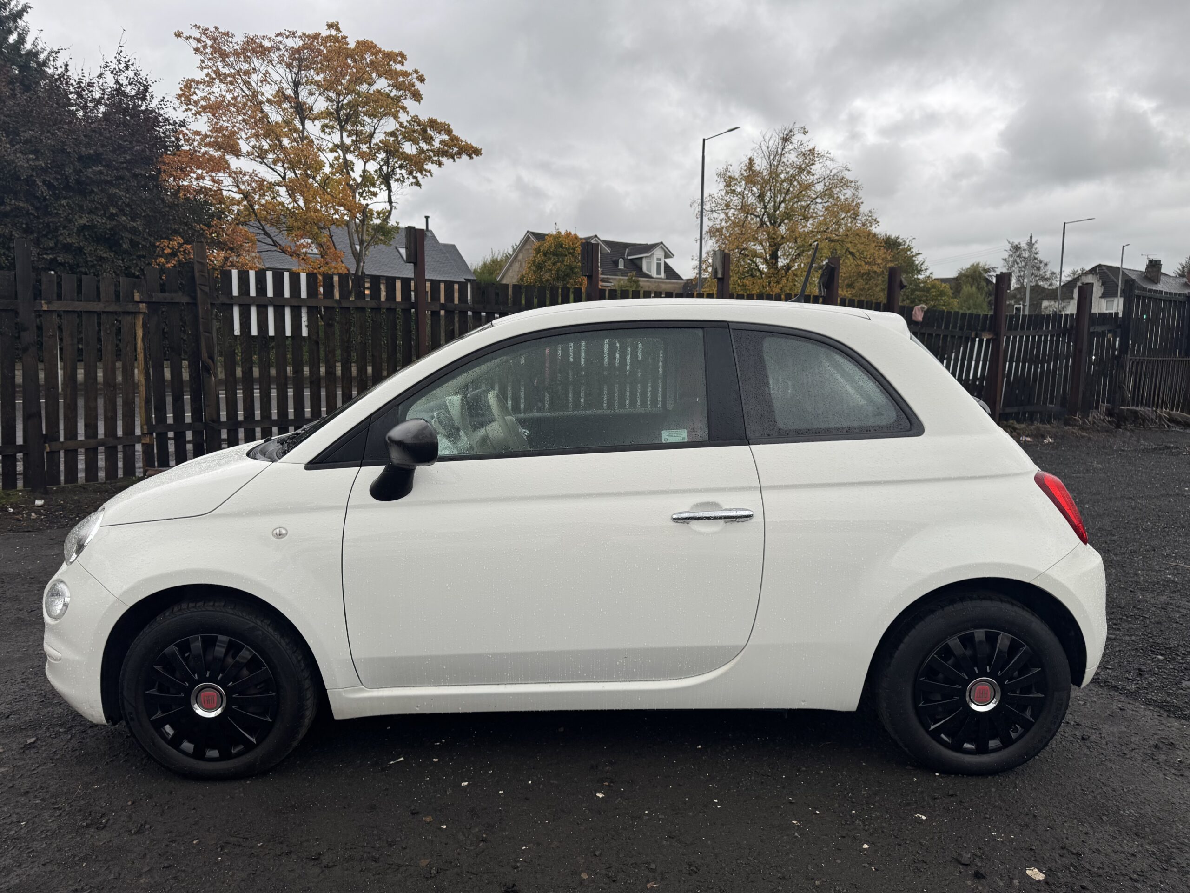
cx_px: 595
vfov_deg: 56.8
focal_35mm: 24
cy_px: 446
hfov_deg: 71.6
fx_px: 825
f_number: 1.78
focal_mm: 6.76
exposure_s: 1/685
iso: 80
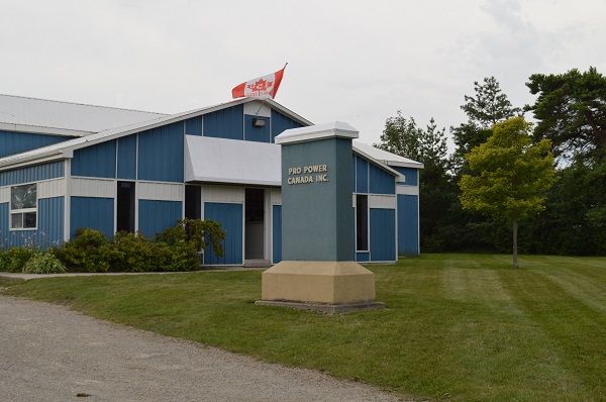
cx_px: 303
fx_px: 807
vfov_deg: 28.0
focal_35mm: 48
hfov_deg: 41.2
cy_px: 201
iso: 100
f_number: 7.1
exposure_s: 1/200
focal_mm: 32
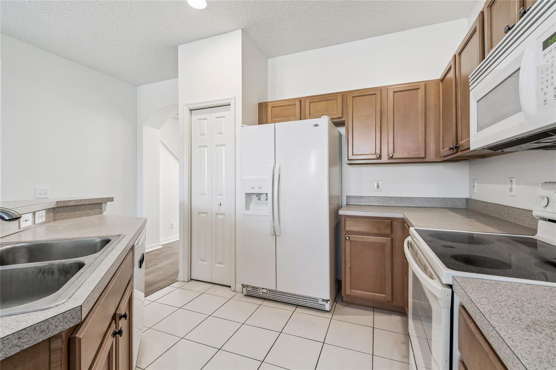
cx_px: 278
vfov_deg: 77.3
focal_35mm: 15
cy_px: 185
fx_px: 232
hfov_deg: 100.4
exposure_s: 1/3.33
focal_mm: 10
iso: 100
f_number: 7.1
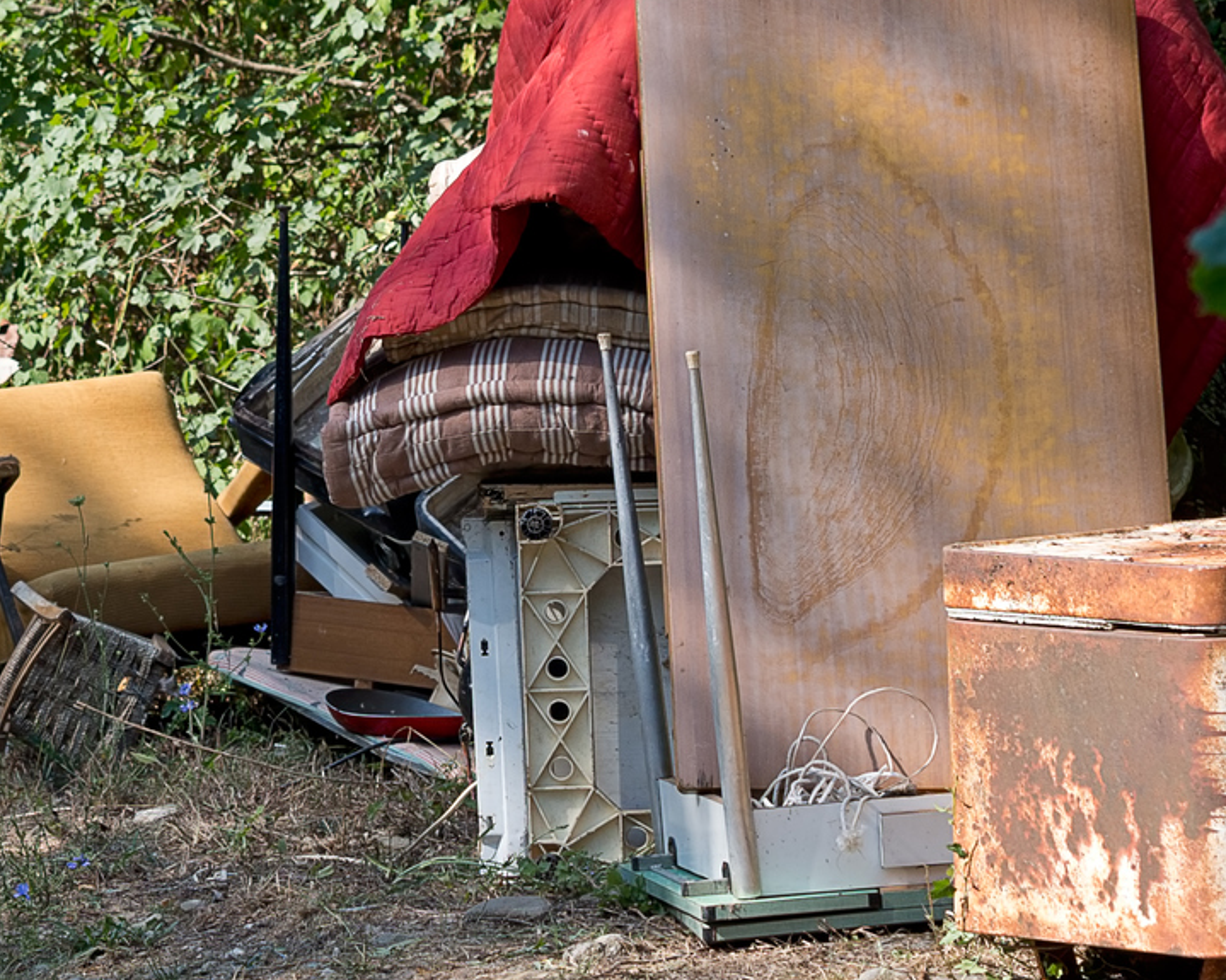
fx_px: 11827
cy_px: 123
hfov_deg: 5.9
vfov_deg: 4.7
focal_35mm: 326
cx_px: 169
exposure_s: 1/800
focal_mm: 60
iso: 200
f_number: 3.2
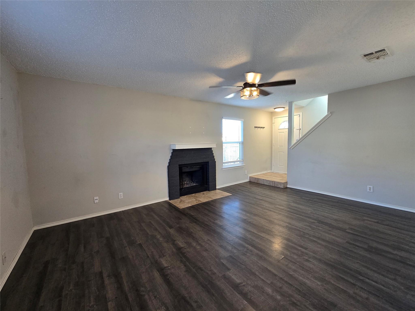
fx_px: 156
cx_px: 208
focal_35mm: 13
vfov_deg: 89.9
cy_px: 156
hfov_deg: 106.2
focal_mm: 2.2
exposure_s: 1/60
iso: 200
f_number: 2.2
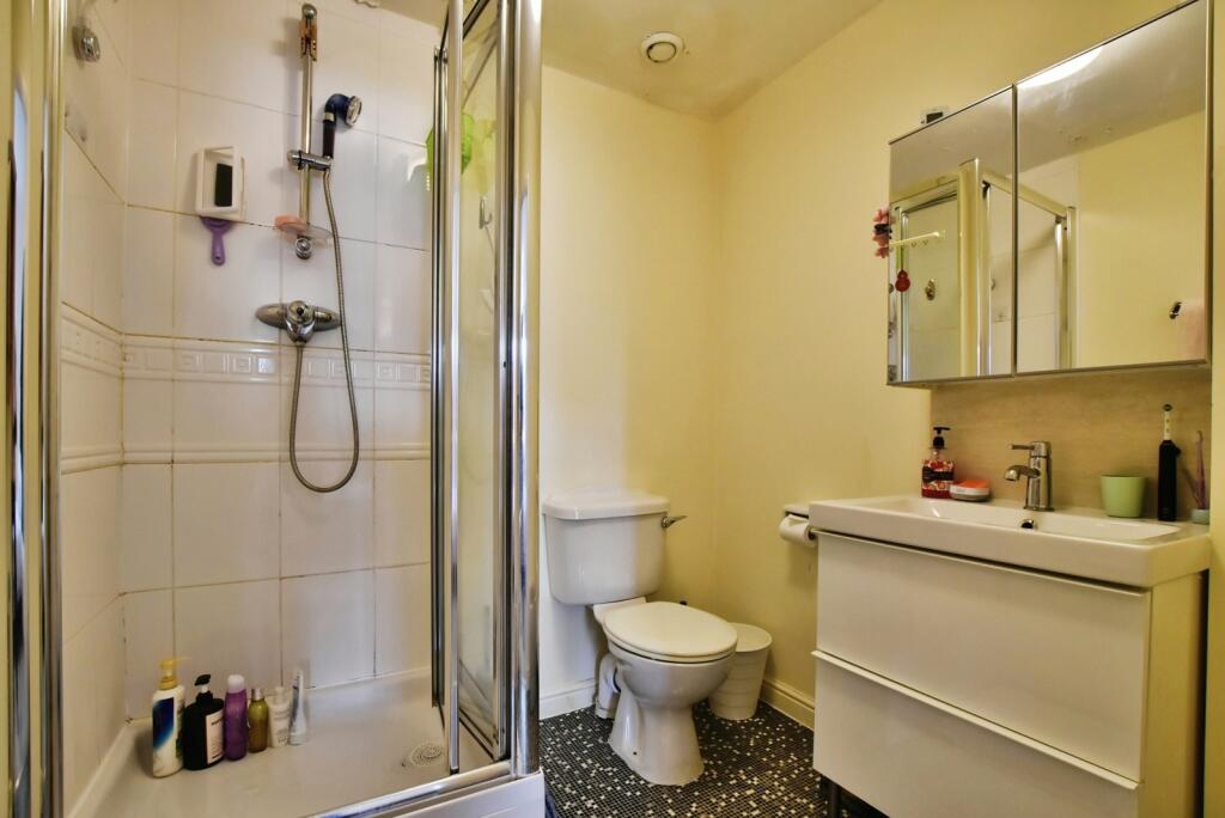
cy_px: 409
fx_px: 511
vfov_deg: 77.4
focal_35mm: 15
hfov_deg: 100.4
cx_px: 612
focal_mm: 10
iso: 1600
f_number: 8
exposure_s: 1/20
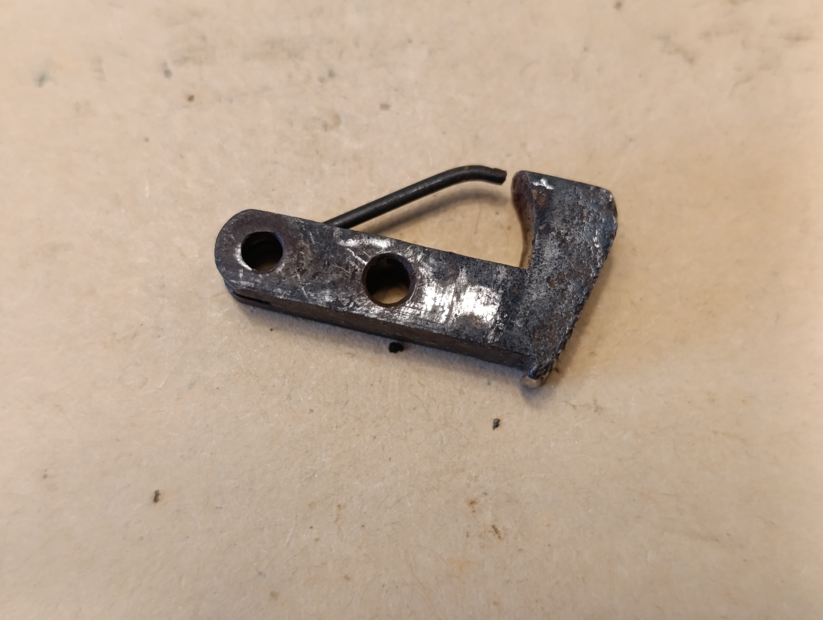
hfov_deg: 41.2
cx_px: 412
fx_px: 1095
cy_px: 310
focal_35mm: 46
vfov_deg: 31.6
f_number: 1.6
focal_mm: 6.14
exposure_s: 1/50
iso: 640
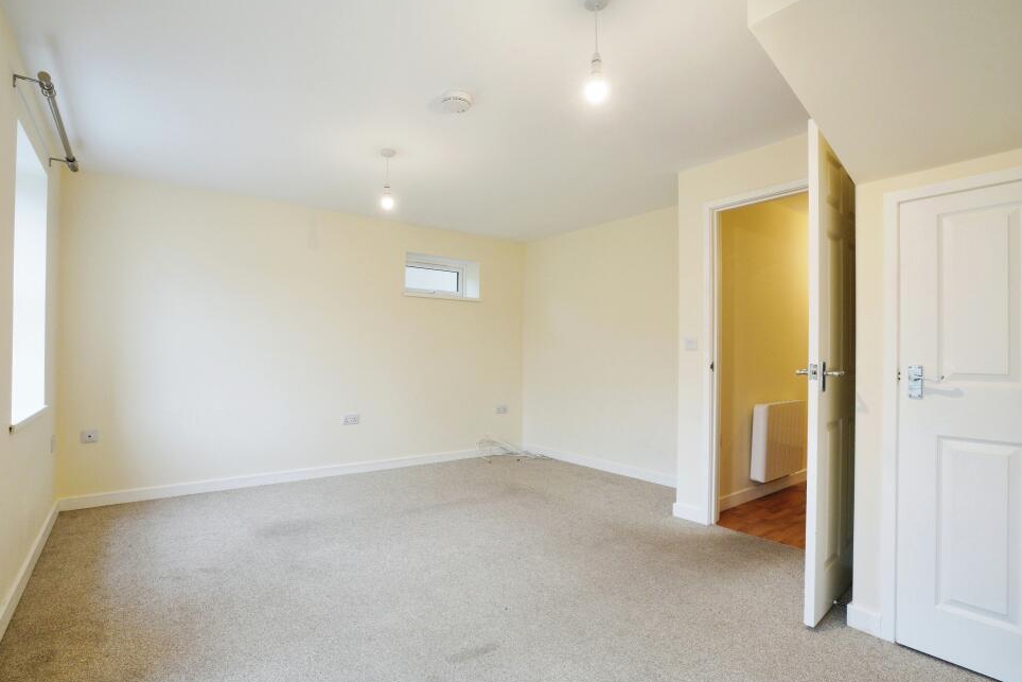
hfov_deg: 93.2
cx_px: 493
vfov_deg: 70.4
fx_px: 483
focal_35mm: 17
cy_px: 355
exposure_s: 1/25
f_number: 9
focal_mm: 16
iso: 1250
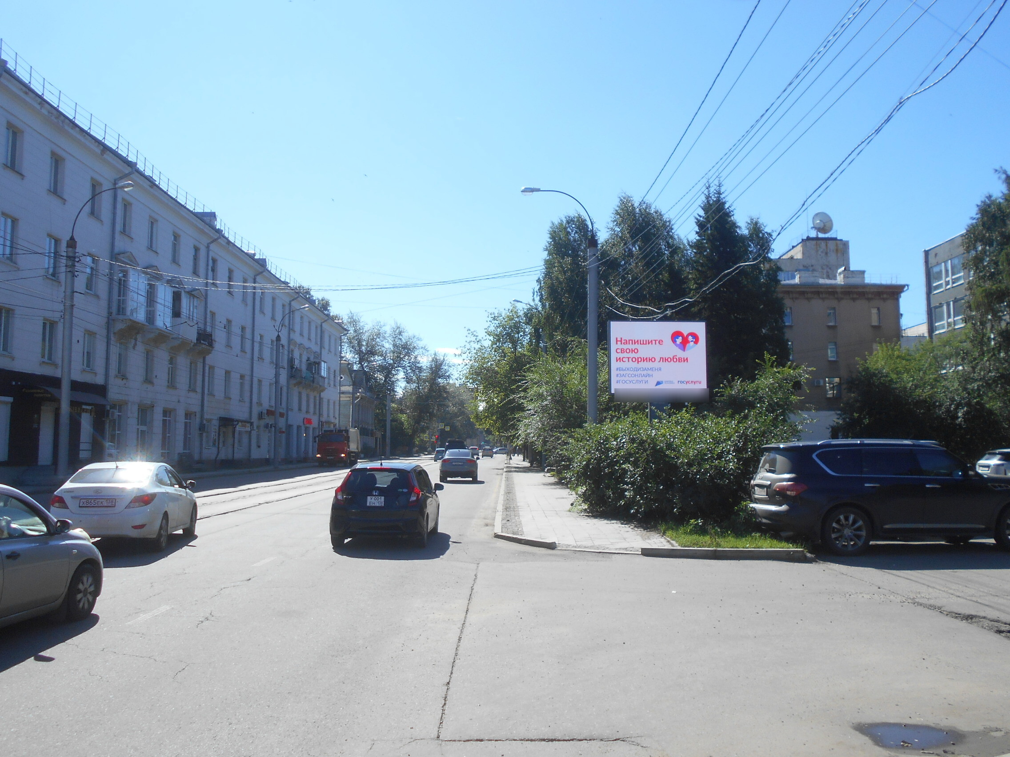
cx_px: 505
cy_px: 378
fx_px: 875
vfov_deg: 46.8
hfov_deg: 60.0
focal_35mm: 30
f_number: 3.4
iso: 80
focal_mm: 5.1
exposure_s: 1/800
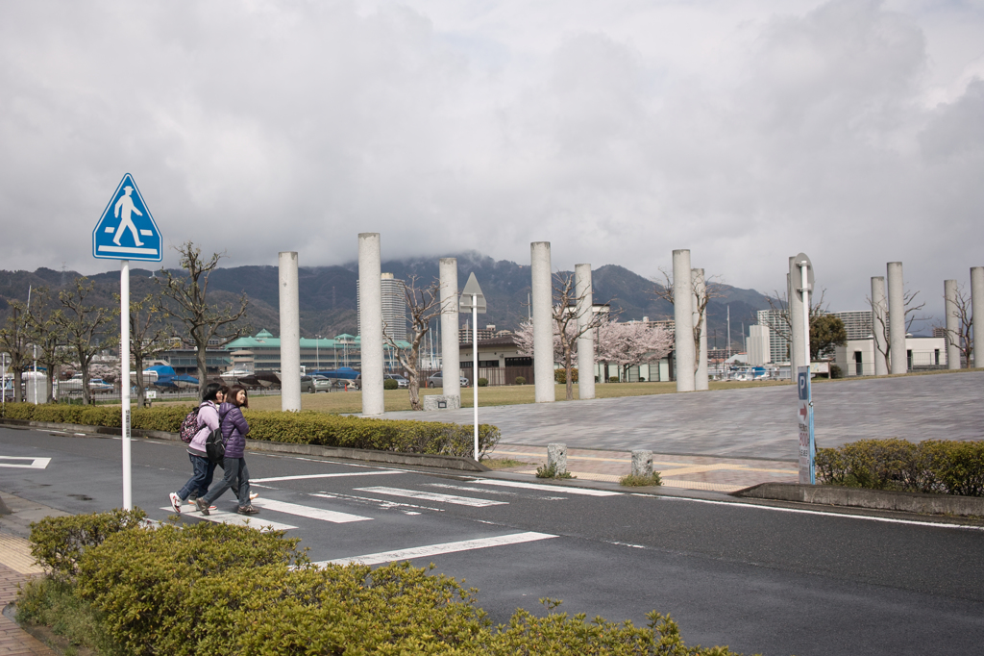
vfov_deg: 32.6
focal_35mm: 41
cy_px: 328
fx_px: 1120
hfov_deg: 47.4
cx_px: 492
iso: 100
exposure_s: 1/2000
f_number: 2.8
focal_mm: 24.2
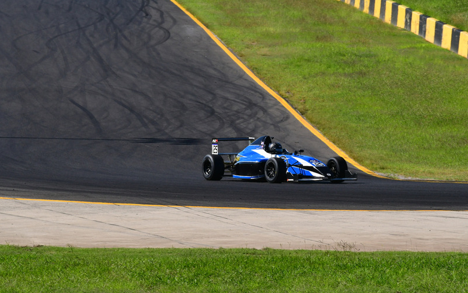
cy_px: 139
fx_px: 6262
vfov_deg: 2.7
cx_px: 234
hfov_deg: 4.3
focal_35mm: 491
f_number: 13
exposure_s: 1/640
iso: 500
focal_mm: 320
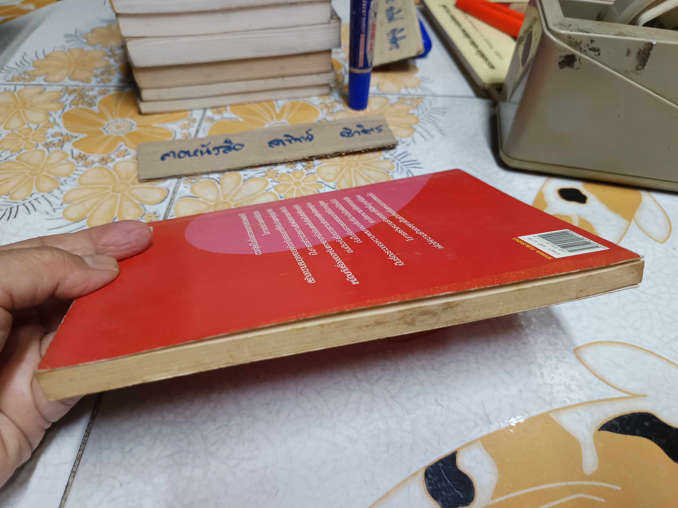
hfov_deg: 71.6
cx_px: 339
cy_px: 254
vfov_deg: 56.8
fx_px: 470
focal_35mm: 24
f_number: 1.7
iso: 970
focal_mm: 5.31
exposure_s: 1/25
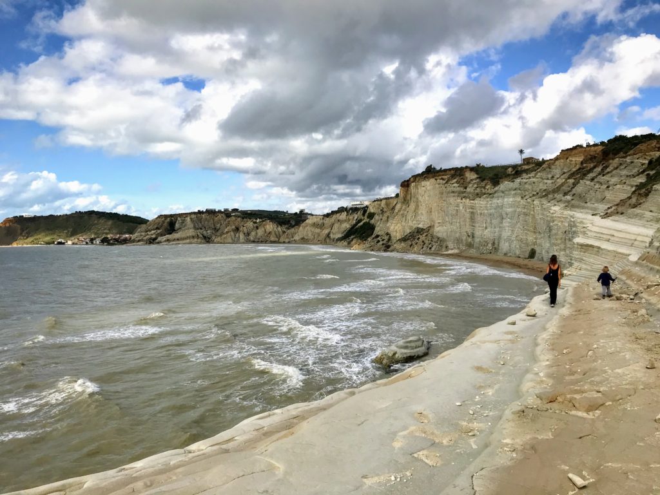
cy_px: 248
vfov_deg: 49.7
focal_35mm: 28
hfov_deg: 63.4
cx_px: 330
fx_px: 534
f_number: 1.8
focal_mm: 3.99
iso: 20
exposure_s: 1/4167
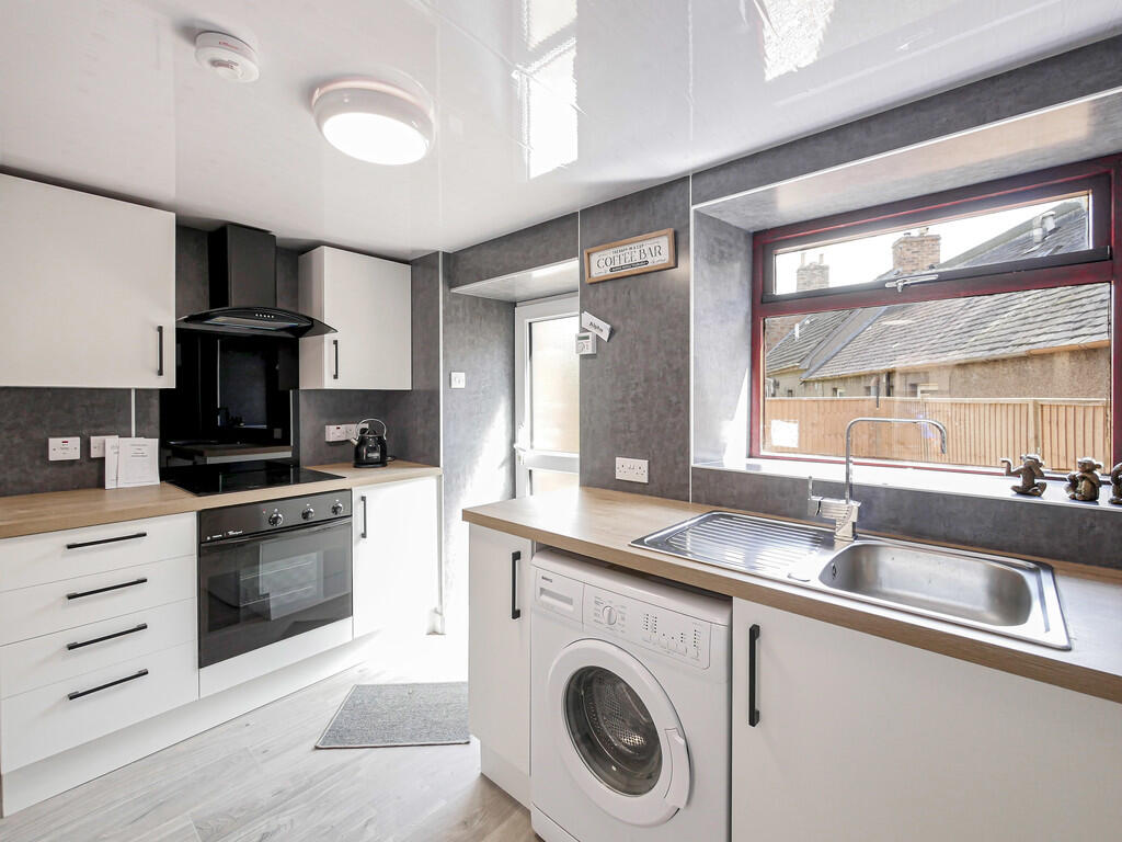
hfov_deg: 102.1
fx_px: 454
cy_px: 421
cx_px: 561
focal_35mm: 14
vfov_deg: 85.7
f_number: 4
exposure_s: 1/60
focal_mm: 7
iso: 500
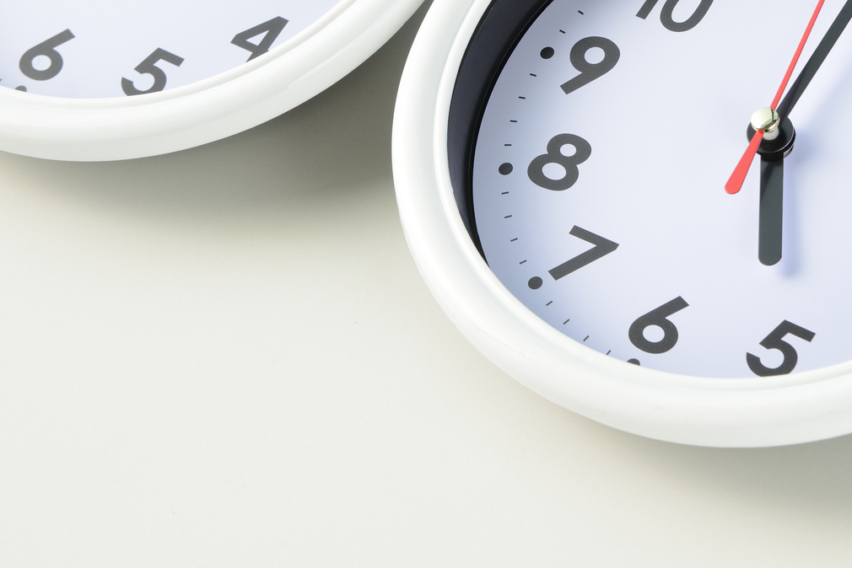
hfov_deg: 10.6
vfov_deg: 7.1
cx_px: 386
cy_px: 24
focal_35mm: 194
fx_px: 4592
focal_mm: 98
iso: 640
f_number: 11
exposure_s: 1/250
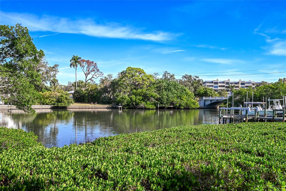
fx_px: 238
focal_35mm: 30
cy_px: 96
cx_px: 143
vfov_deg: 43.6
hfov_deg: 61.9
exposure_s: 1/8000
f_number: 8
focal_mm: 30
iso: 3200
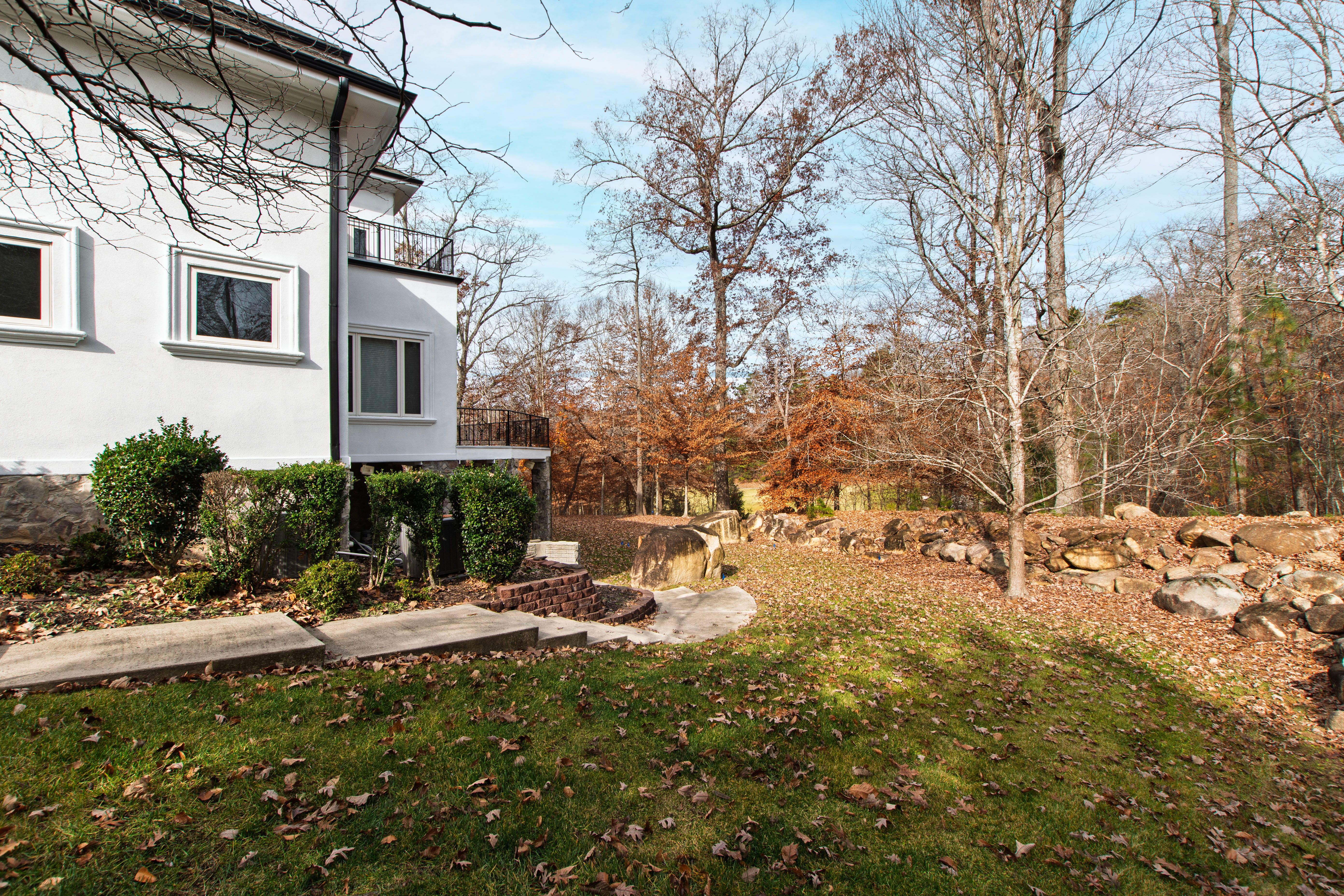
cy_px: 448
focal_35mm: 15
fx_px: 560
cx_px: 672
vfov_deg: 77.3
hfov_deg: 100.4
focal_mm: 10
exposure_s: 1/125
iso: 100
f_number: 8
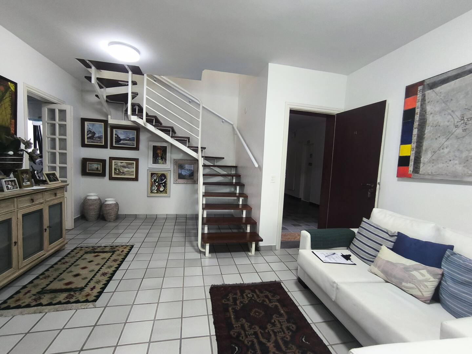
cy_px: 177
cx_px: 236
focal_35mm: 16
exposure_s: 1/30
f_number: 2.2
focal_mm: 1.65
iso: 320
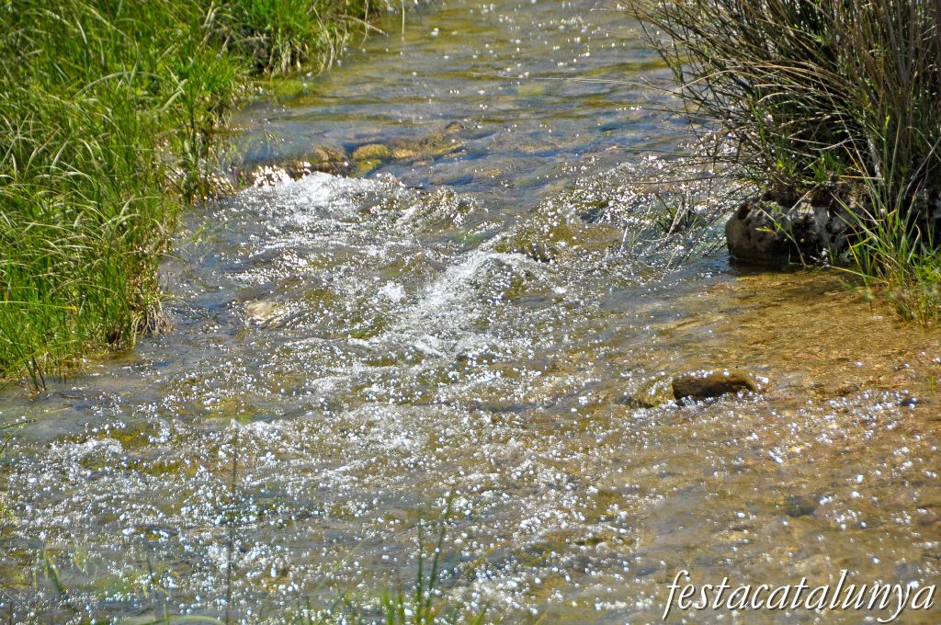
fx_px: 7832
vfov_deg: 4.6
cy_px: 312
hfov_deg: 6.9
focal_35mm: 300
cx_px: 470
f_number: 6.3
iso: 640
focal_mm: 200
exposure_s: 1/2500
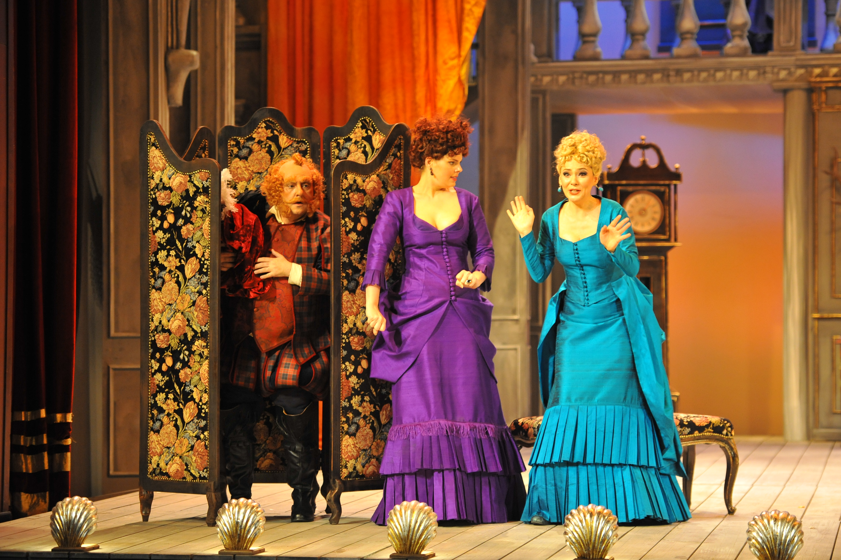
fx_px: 2381
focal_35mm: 102
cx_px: 420
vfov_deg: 13.4
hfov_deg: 20.0
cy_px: 280
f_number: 2.8
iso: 2500
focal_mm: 102
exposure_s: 1/200
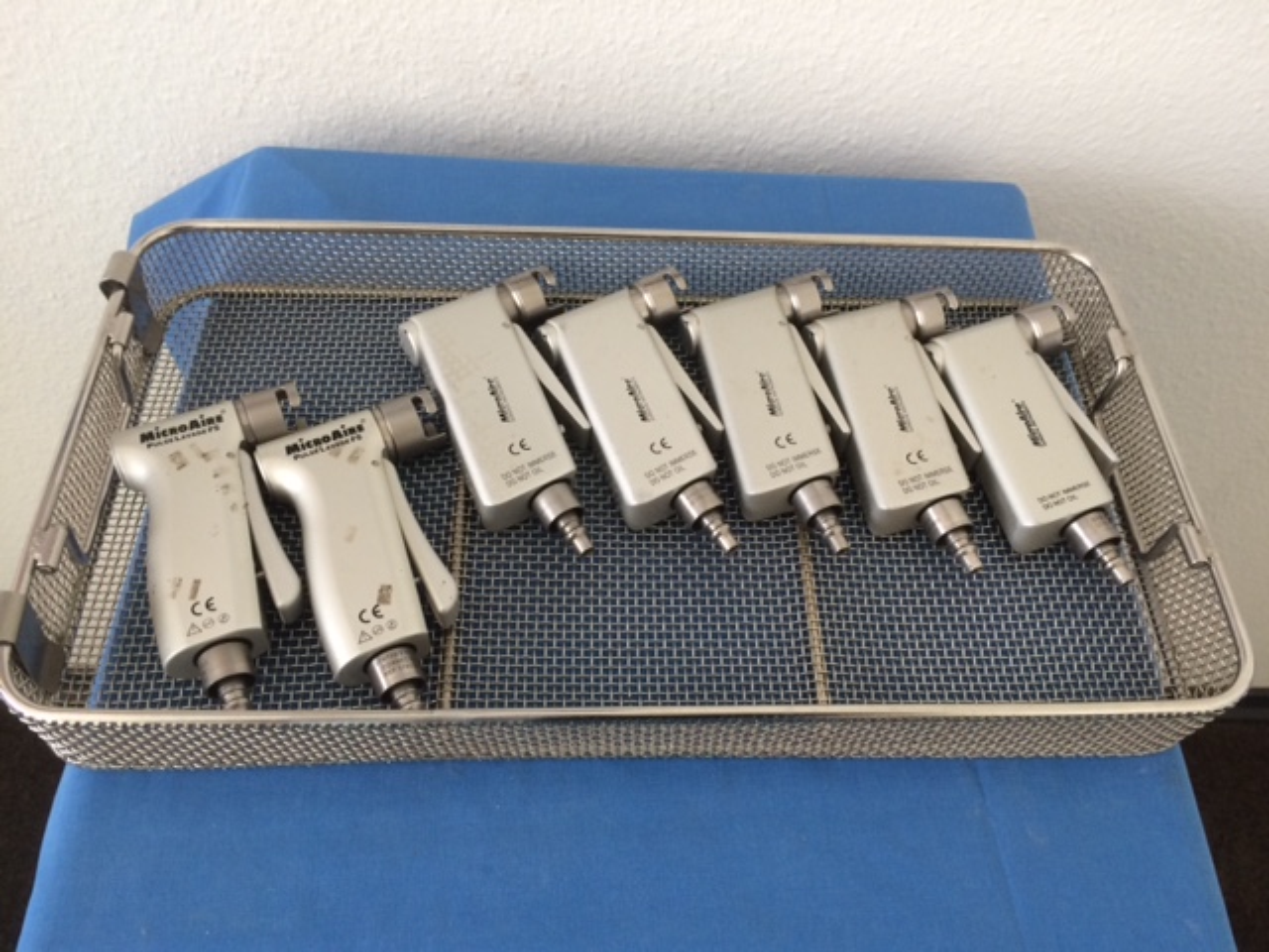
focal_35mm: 29
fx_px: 1063
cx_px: 634
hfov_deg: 61.7
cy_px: 476
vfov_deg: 48.2
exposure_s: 1/30
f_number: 2.2
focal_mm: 4.15
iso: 80
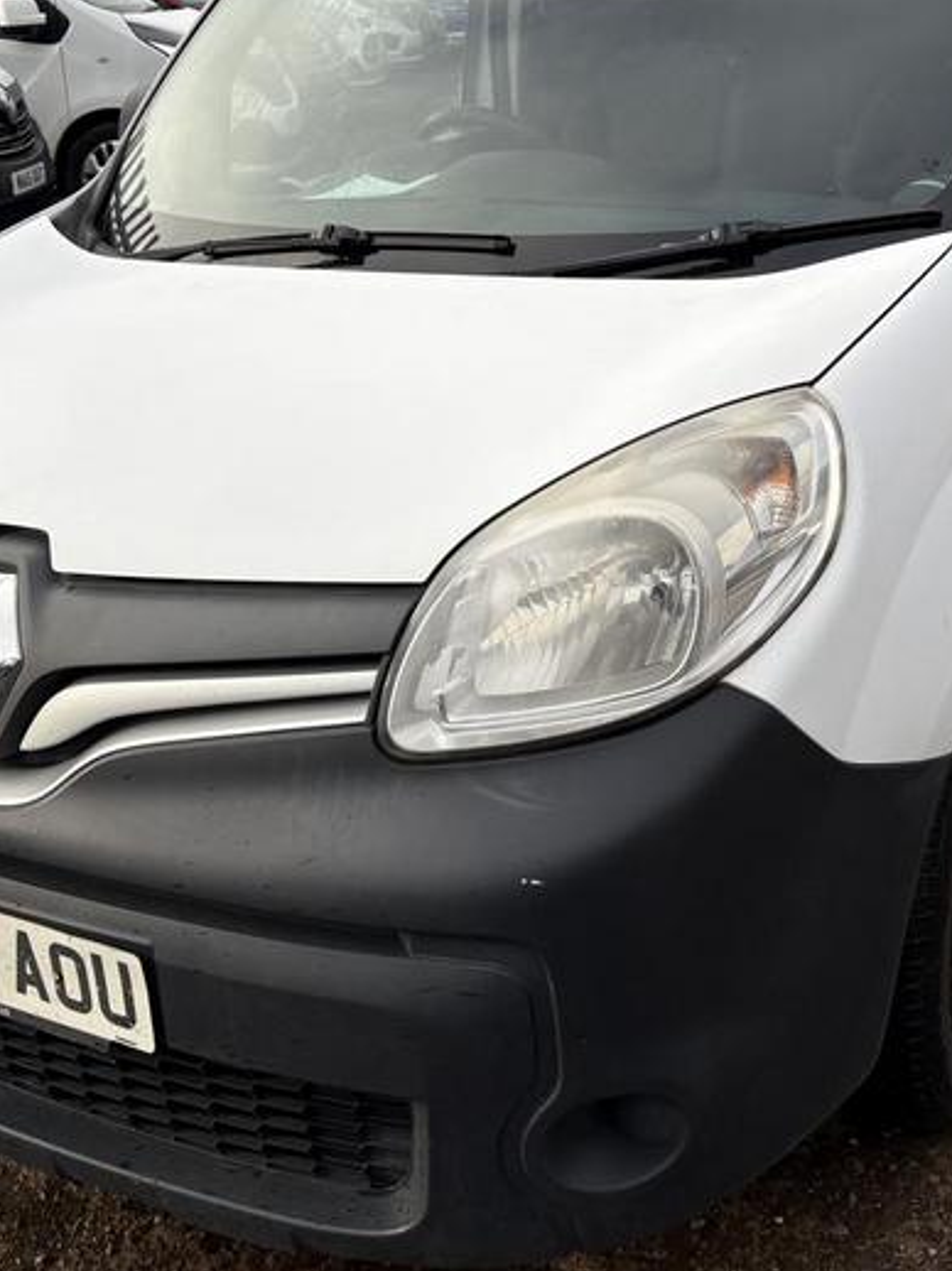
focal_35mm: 45
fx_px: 1651
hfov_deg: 32.0
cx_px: 586
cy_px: 486
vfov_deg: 41.8
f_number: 1.6
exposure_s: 1/1337
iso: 50
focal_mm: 5.96
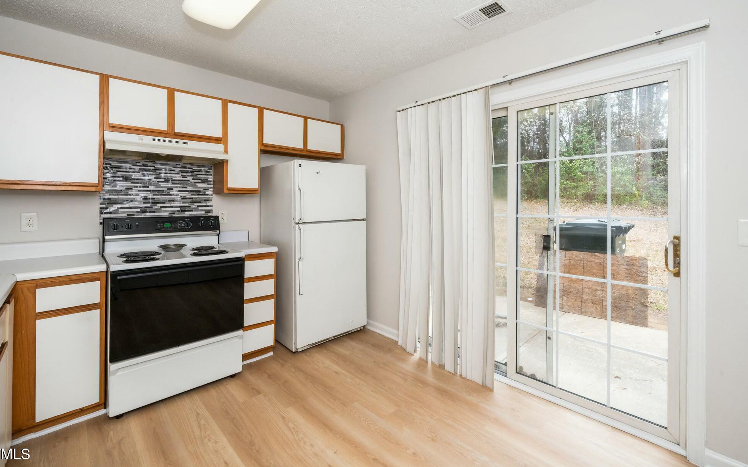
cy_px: 216
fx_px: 306
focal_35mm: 15
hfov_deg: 101.4
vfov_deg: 74.7
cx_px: 383
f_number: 11
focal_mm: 14
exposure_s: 1/80
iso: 640
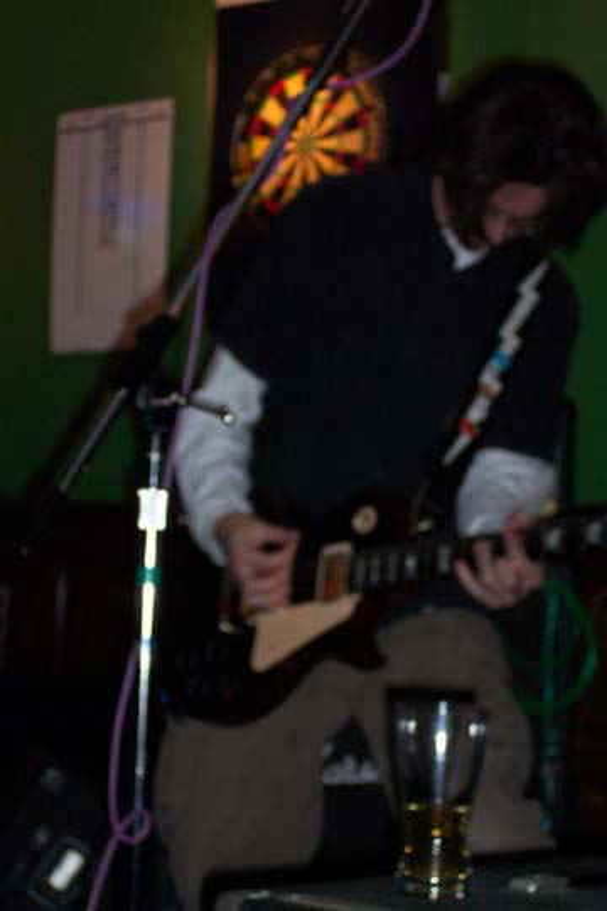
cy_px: 456
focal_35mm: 101
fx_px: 2554
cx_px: 304
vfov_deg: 20.2
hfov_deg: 13.6
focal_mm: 21.3
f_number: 4.8
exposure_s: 1/90
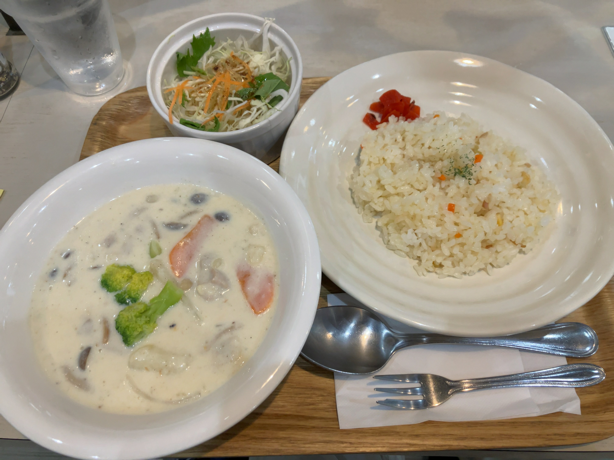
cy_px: 230
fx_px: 497
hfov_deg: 63.4
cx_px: 307
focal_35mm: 28
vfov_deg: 49.7
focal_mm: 3.99
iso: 80
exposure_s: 1/60
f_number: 1.8
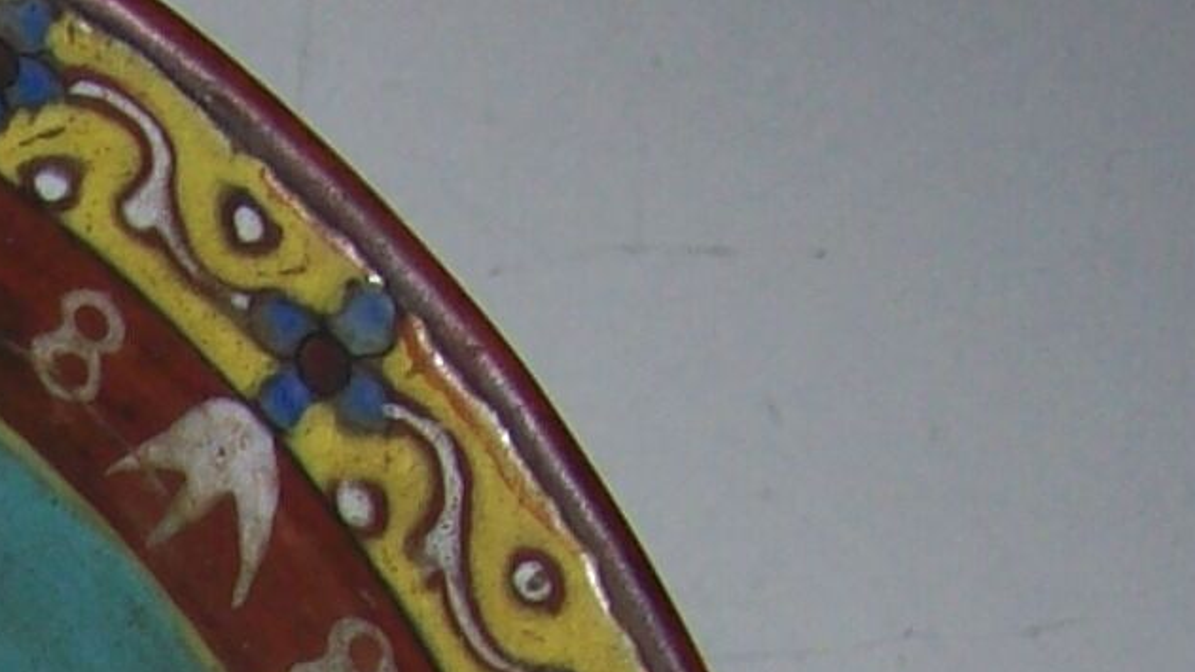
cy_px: 1562
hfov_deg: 11.3
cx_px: -981
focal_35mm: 177
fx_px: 5609
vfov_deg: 6.5
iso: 80
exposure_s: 1/64
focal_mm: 6
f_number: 2.7
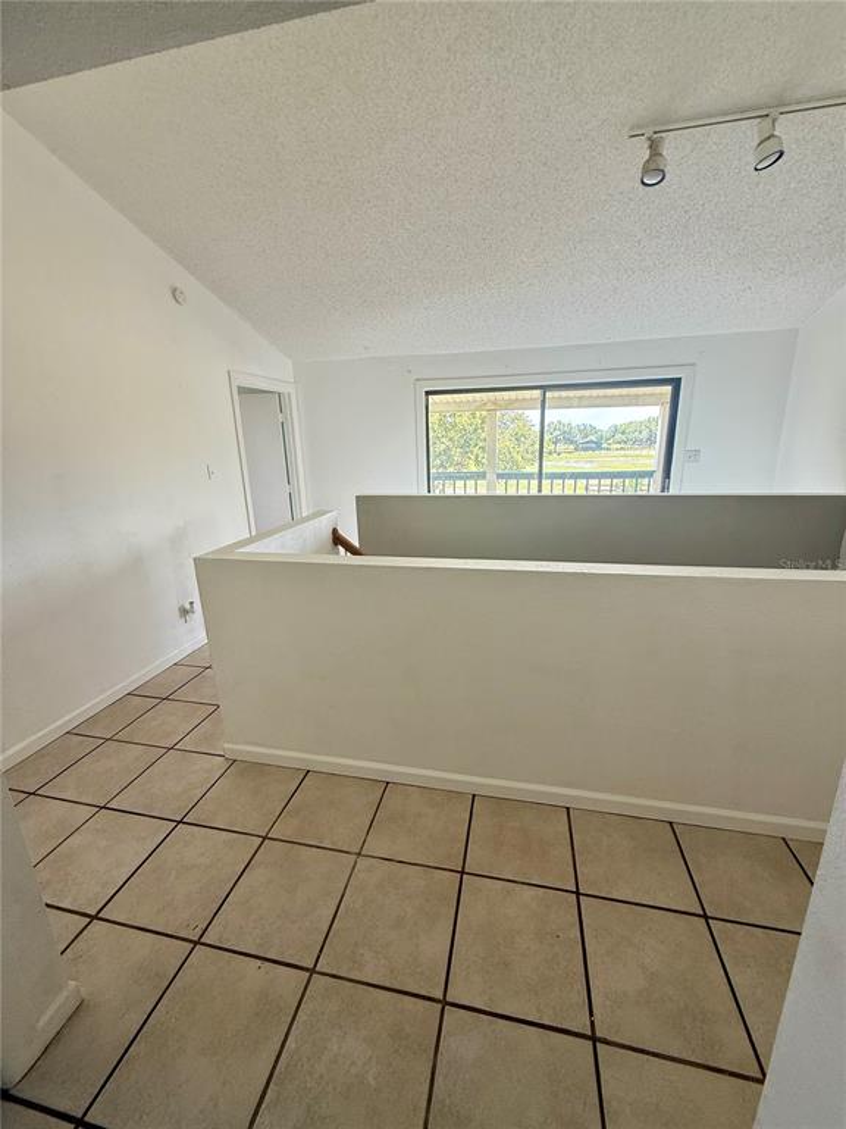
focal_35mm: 14
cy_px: 564
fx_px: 456
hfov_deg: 85.7
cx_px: 423
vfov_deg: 102.1
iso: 125
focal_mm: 2.22
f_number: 2.2
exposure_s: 1/99
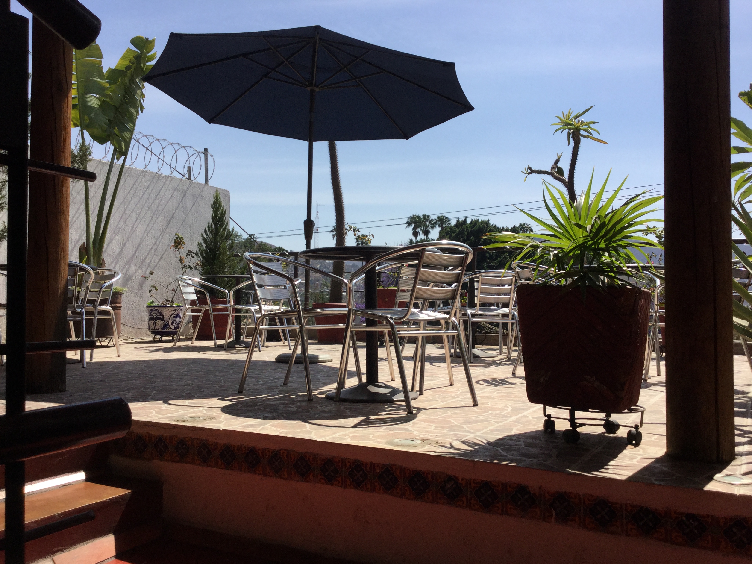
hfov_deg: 58.4
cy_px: 282
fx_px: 673
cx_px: 376
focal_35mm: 31
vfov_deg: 45.4
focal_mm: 3.3
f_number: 2.4
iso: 25
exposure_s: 1/1597
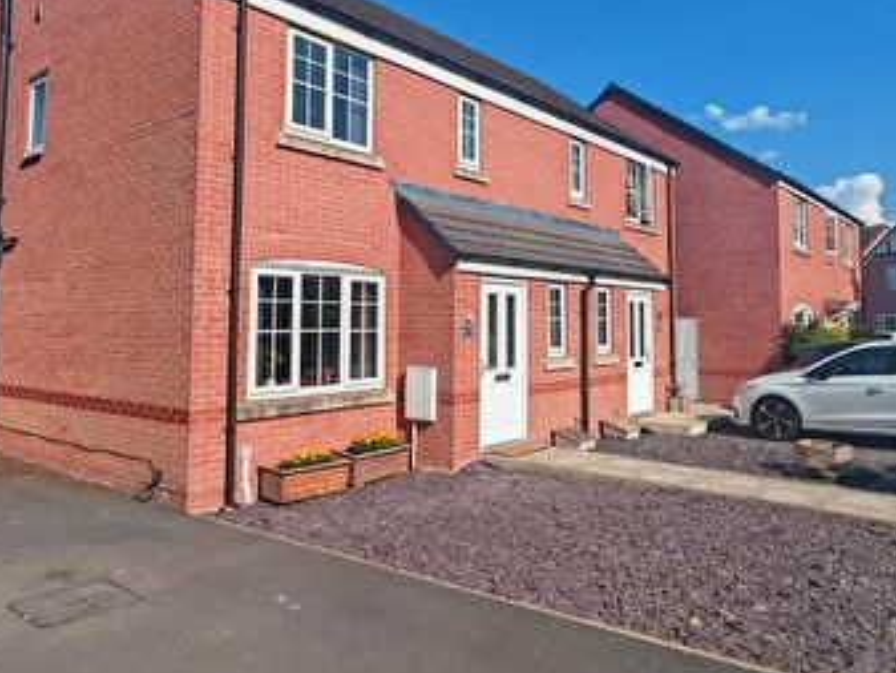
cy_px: 265
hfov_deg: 64.8
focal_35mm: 27
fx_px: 699
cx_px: 529
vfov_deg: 51.0
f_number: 2
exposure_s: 1/890
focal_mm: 1.82
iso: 50
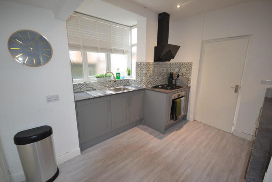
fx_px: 113
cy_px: 91
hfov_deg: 100.4
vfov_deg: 77.4
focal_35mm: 15
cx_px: 136
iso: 900
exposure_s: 1/60
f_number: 4
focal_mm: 10
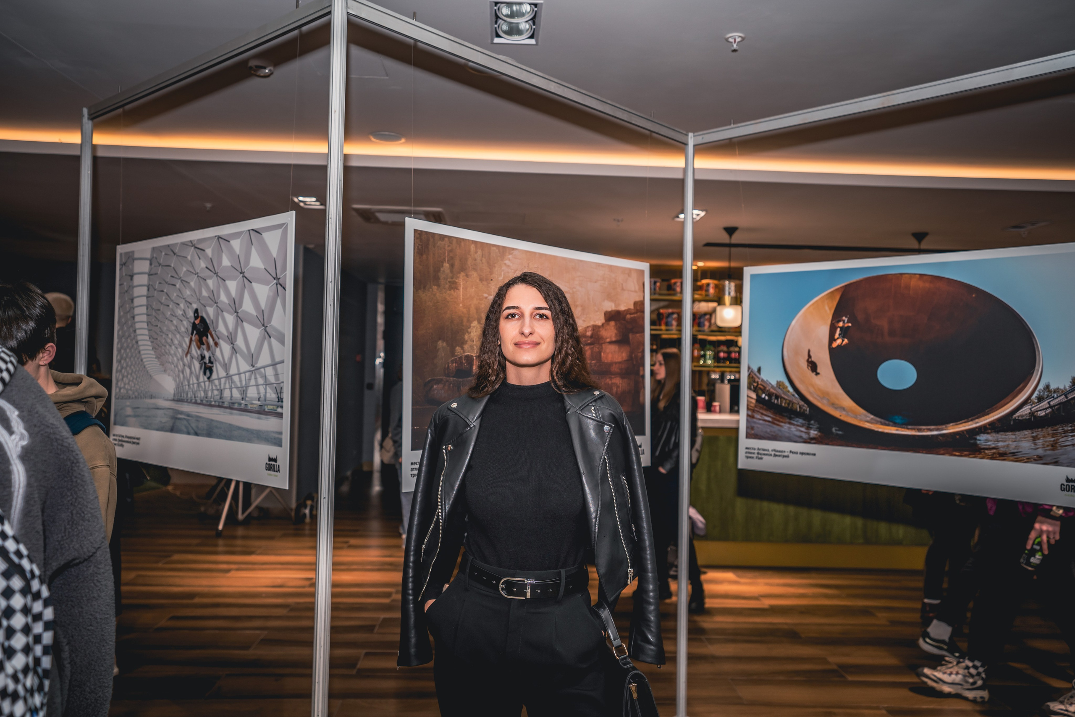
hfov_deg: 65.5
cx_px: 538
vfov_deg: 46.4
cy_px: 358
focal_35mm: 28
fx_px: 836
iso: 50
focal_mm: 28
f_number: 2.8
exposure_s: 1/100
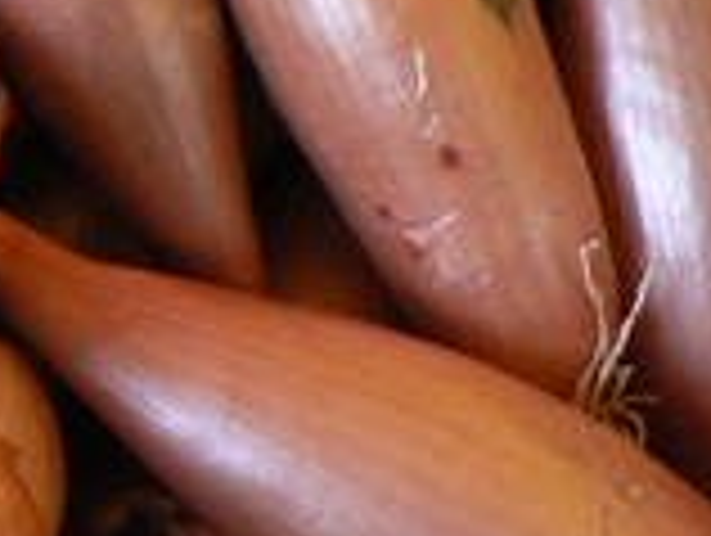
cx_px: -765
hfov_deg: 11.1
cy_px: -331
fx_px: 3271
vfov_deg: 9.1
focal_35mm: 159
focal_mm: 6
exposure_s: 1/25
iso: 200
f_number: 2.8
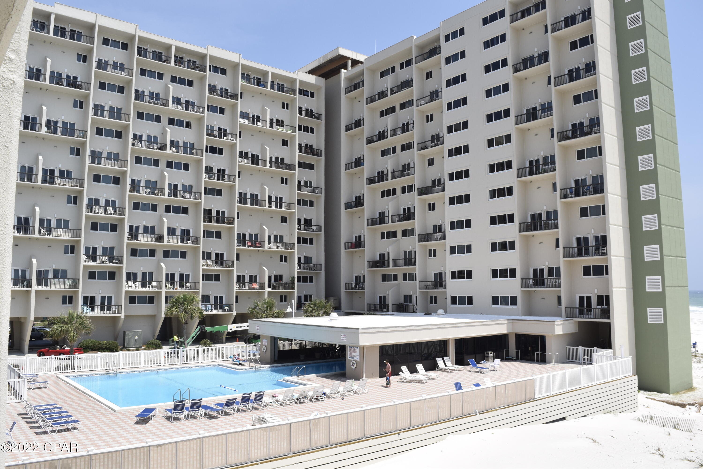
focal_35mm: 27
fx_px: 527
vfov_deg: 47.9
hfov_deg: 67.4
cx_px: 352
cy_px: 234
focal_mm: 18
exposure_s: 1/800
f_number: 9
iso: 400
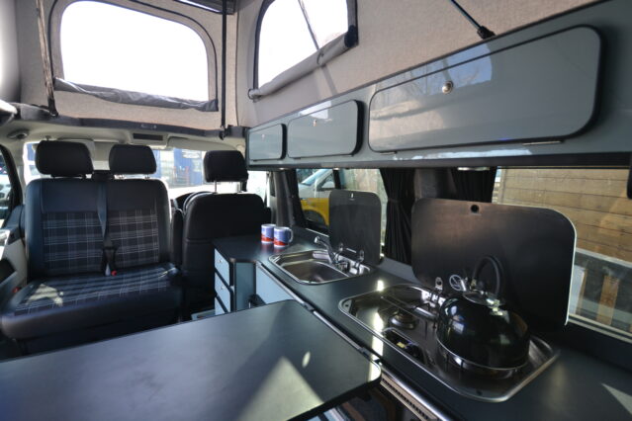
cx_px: 316
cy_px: 210
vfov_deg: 77.3
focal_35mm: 15
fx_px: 263
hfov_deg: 100.4
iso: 400
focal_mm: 10
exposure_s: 1/125
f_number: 5.6
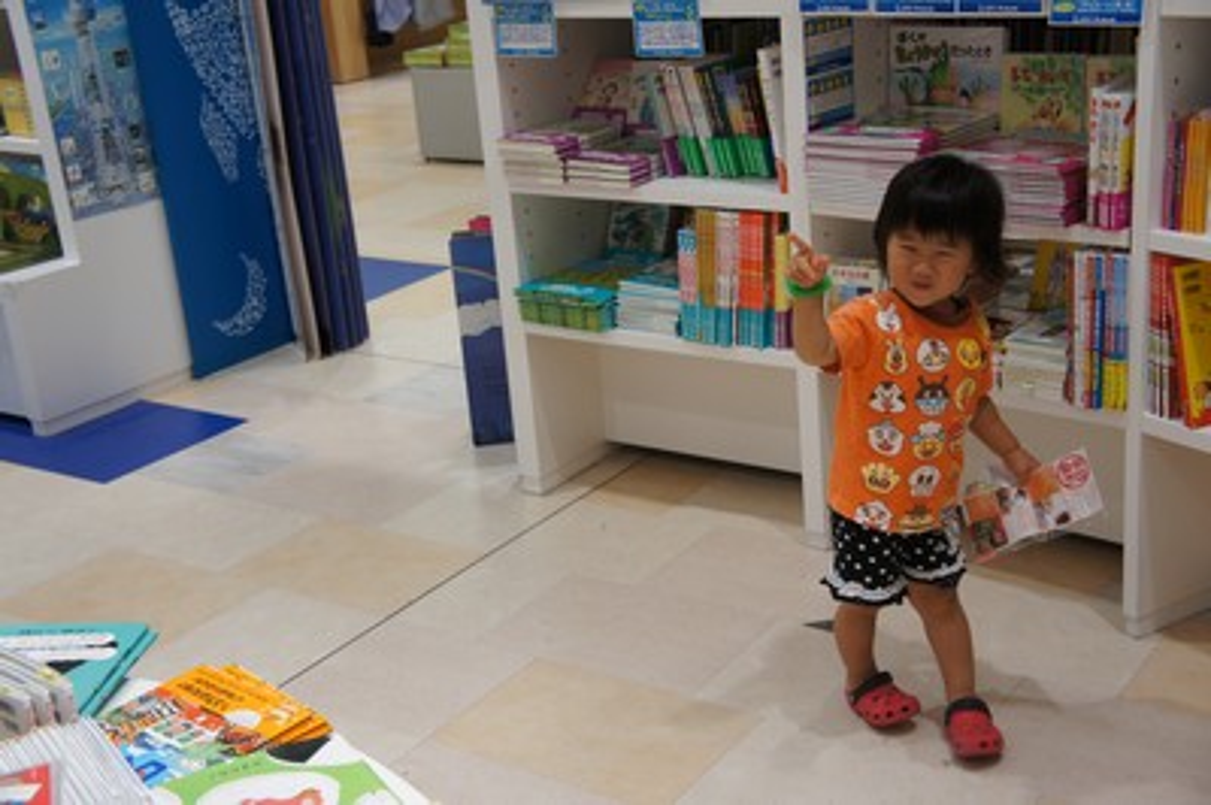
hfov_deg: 41.1
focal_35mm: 48
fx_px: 1613
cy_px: 402
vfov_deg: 28.0
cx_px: 606
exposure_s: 1/60
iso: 200
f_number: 5
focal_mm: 32
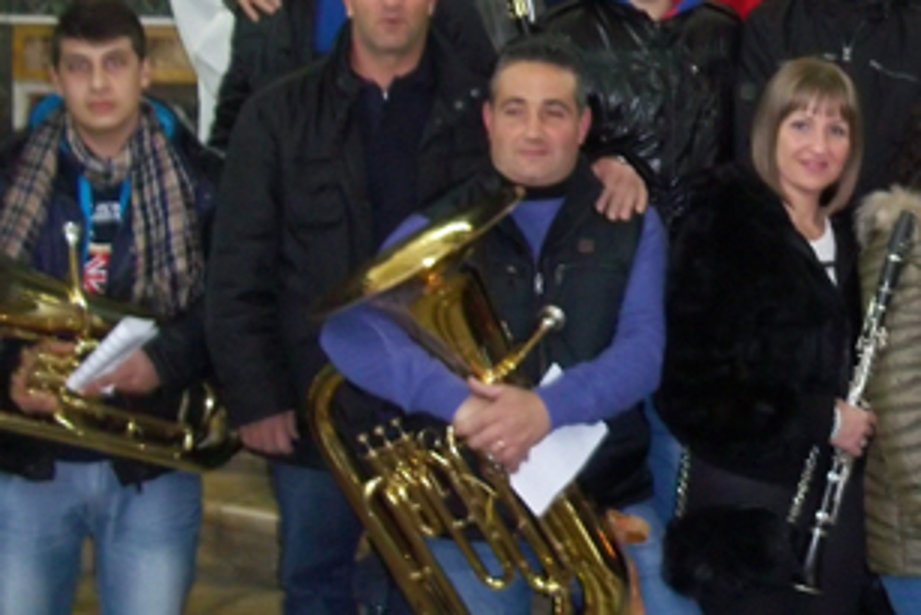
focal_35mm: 78
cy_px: 87
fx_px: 1996
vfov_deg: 17.3
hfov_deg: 25.4
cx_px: 780
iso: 320
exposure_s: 1/30
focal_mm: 6.5
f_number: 3.1
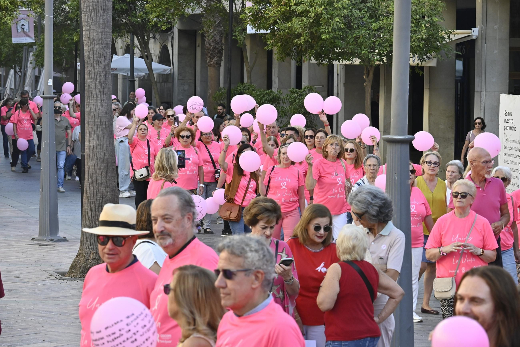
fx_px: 2274
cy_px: 174
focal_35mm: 158
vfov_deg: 8.7
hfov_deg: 13.0
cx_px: 260
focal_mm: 105
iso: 1000
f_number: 9
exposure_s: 1/250
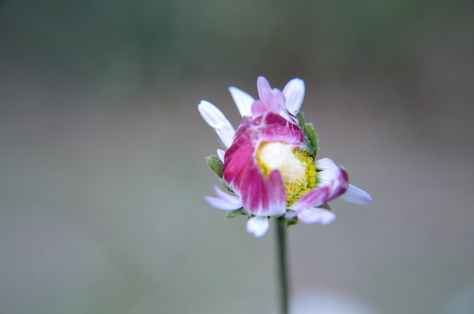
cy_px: 157
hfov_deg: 39.0
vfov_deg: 26.3
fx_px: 670
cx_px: 237
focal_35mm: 51
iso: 400
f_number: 4.2
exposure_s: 1/50
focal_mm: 34
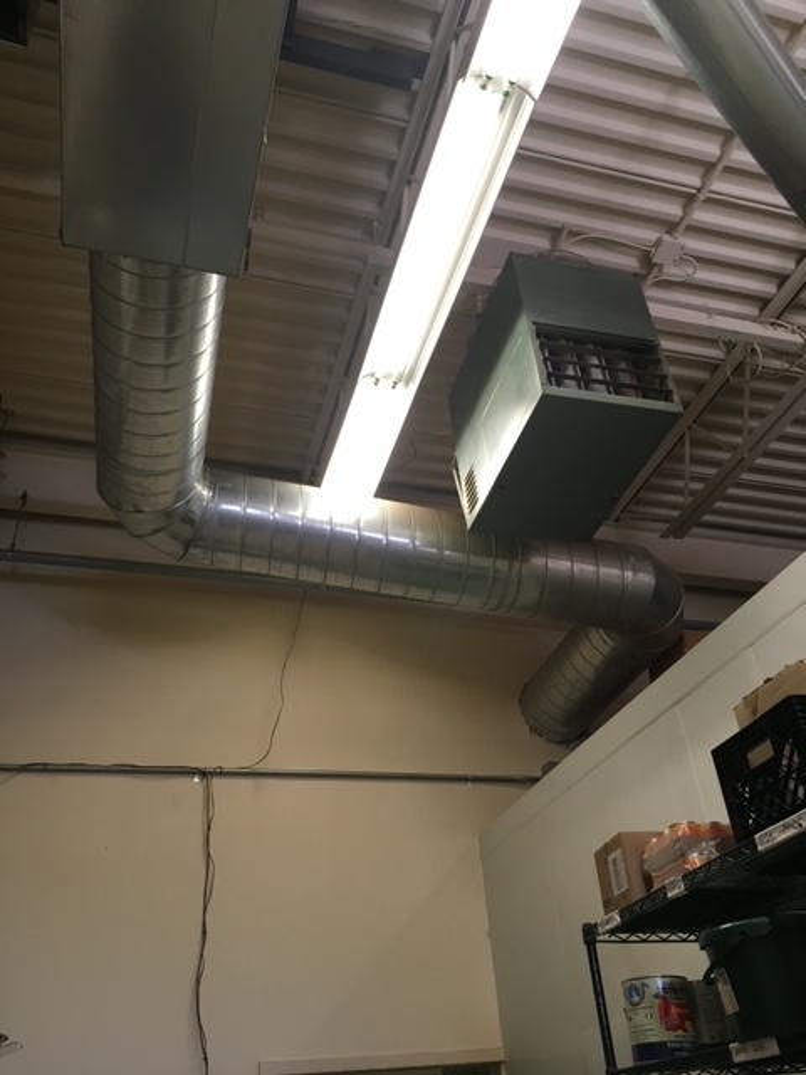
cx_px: 403
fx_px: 900
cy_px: 538
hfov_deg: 48.2
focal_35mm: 29
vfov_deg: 61.7
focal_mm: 4.15
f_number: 2.2
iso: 40
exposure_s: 1/30
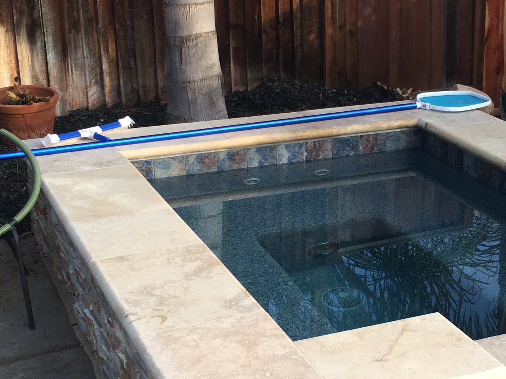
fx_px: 1009
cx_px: 392
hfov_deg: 27.7
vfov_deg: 21.3
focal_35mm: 69
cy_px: 217
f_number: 2.2
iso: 32
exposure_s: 1/266
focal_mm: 4.15
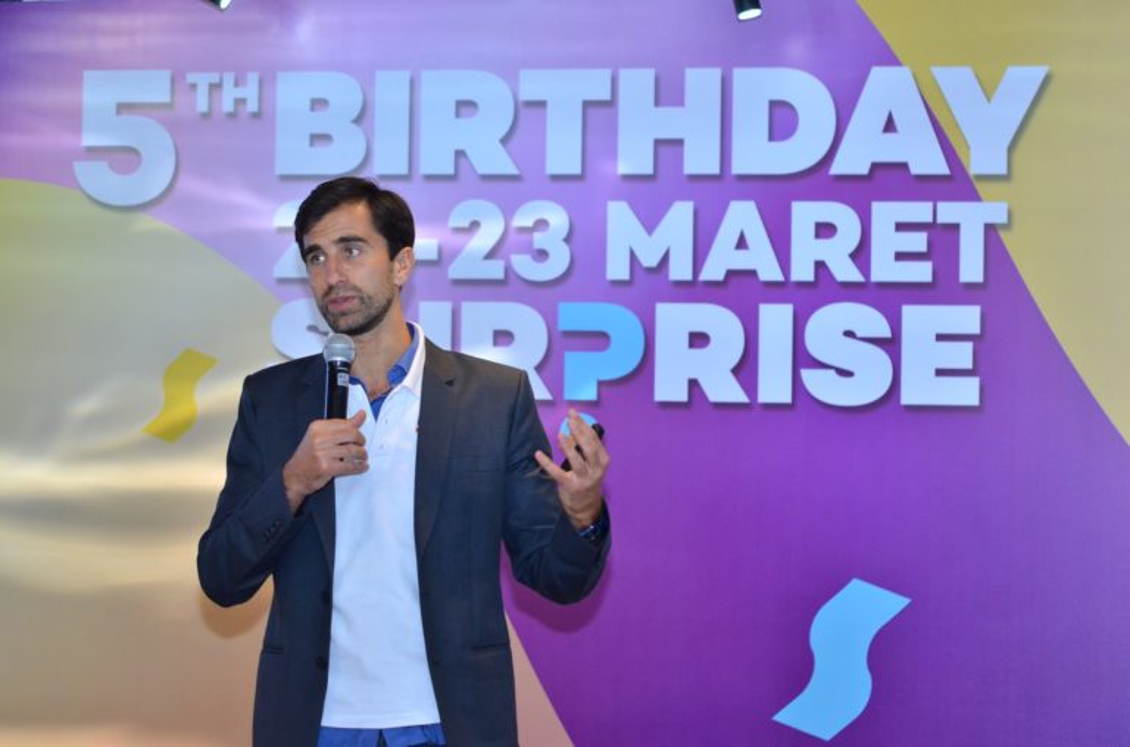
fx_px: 3288
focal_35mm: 105
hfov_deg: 19.5
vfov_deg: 13.0
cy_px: 374
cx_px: 565
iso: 800
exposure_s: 1/200
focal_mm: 70
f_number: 2.8
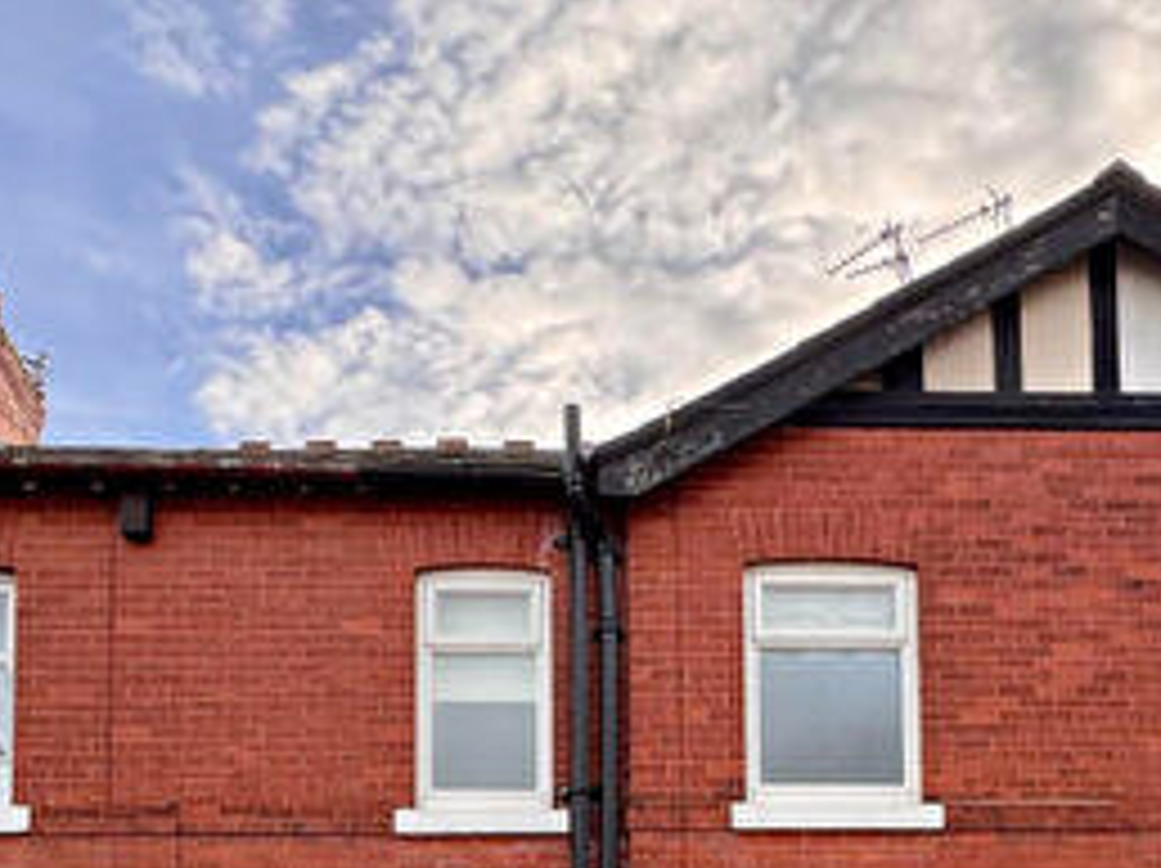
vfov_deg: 31.1
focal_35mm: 38
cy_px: 1068
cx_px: 621
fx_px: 1273
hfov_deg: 49.0
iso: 40
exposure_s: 1/211
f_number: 2.2
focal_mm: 2.22
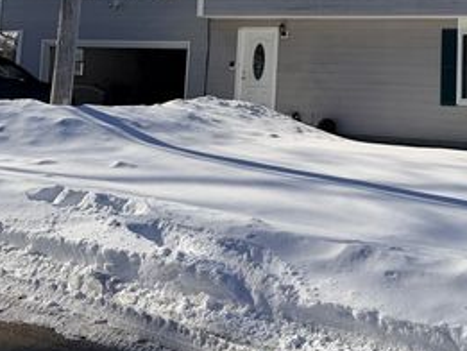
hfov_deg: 39.3
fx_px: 621
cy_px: 24
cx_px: 385
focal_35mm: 46
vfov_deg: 30.0
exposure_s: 1/9091
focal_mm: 6.76
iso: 80
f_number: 1.78
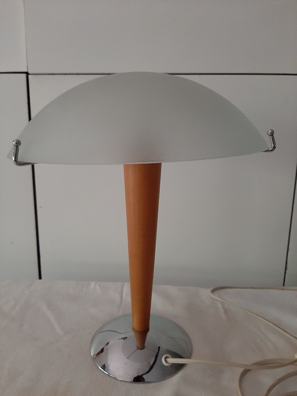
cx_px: 148
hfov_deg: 53.1
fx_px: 297
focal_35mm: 26
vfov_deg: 67.3
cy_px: 198
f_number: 1.7
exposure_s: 1/25
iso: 400
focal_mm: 3.93
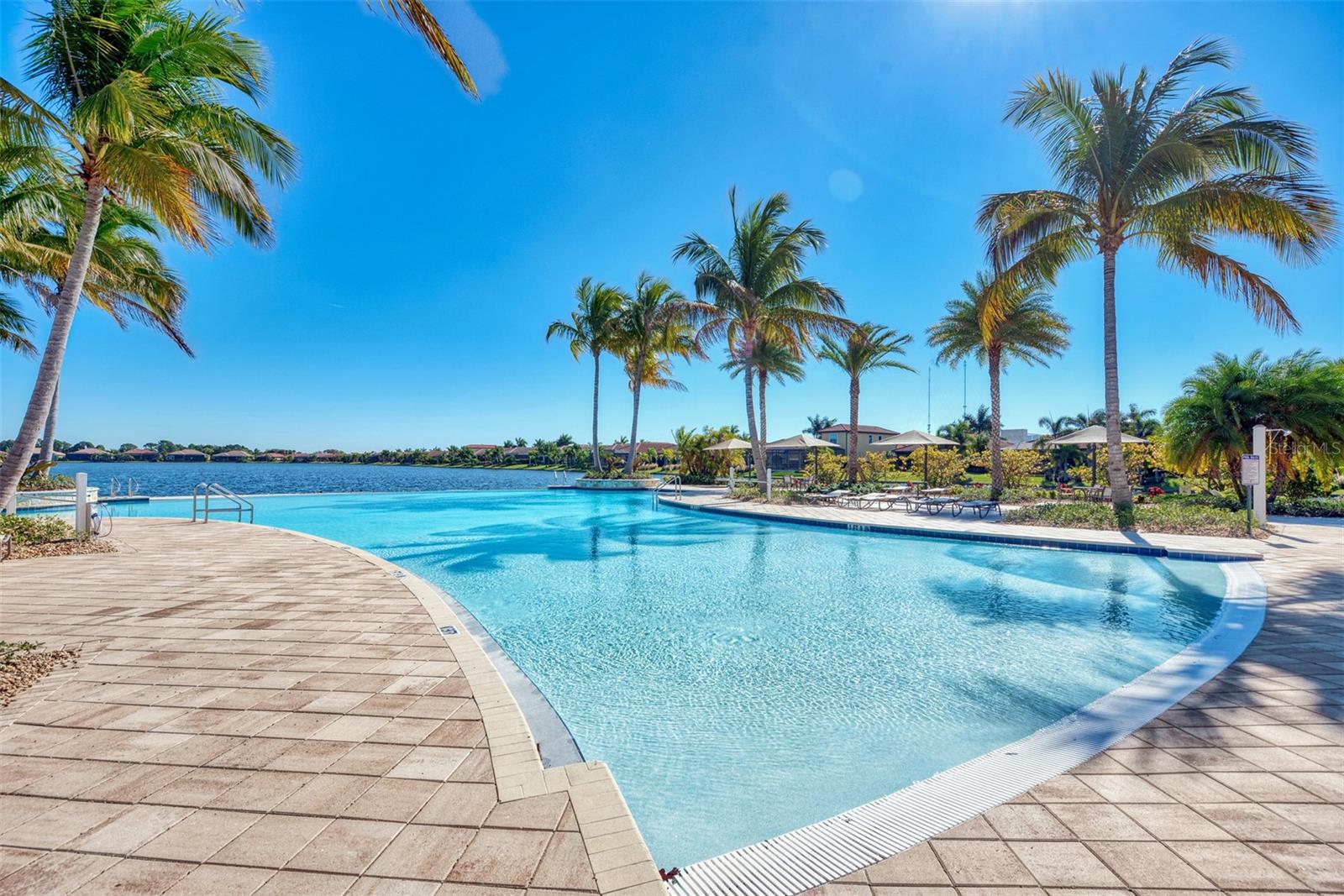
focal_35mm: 16
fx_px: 597
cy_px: 448
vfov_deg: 73.8
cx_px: 672
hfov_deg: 96.7
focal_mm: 16
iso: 200
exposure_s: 1/3200
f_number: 7.1
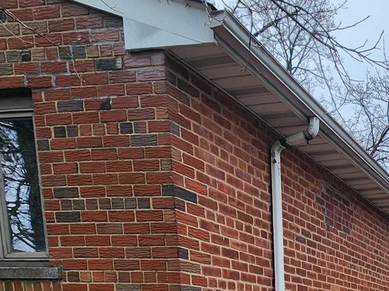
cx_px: 474
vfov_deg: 28.8
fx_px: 427
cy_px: 400
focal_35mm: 38
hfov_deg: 36.7
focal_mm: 2.2
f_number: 2.2
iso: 50
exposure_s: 1/267
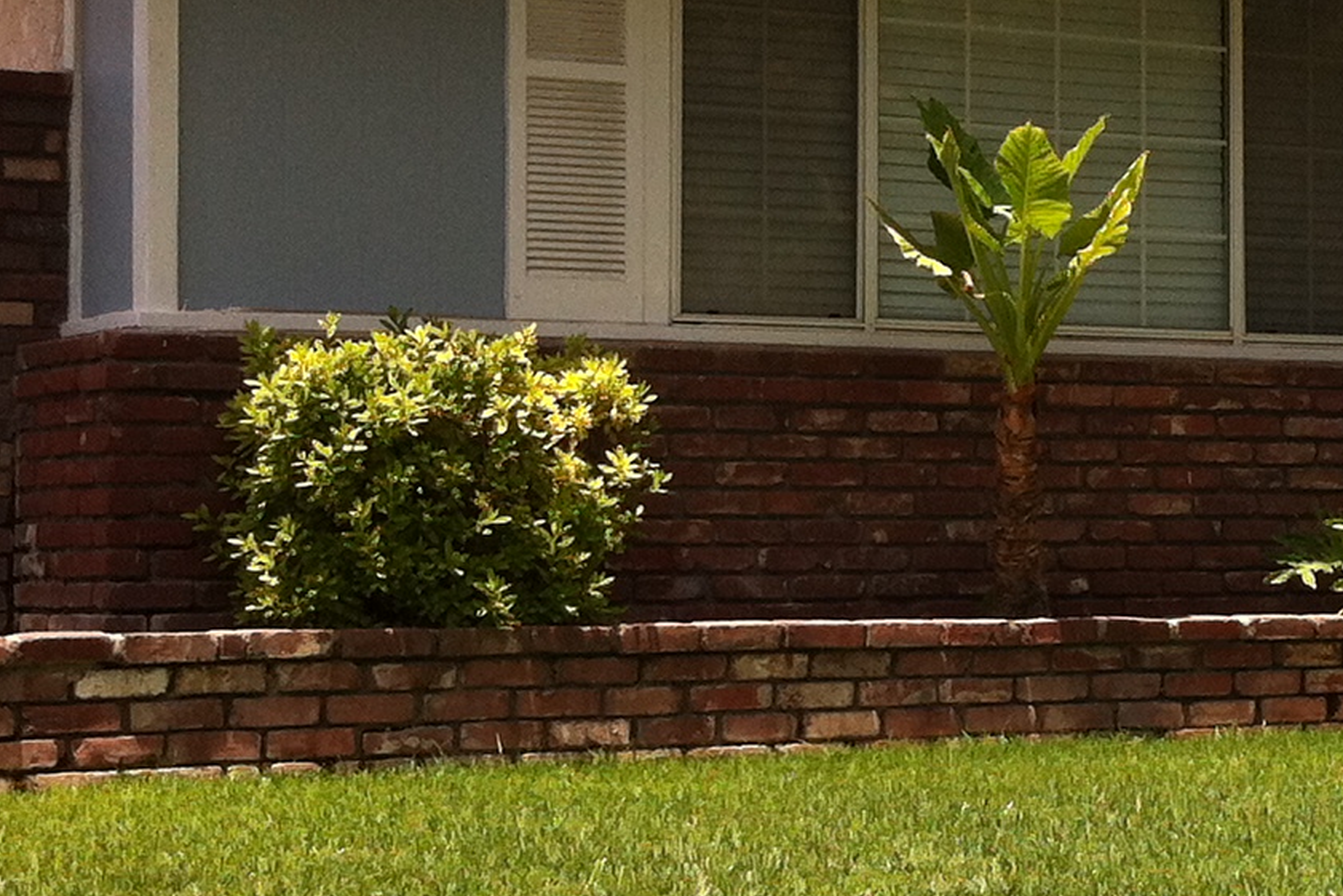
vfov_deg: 12.2
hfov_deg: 17.8
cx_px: 1367
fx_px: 4179
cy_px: 358
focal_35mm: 112
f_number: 2.8
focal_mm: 3.85
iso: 80
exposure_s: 1/773
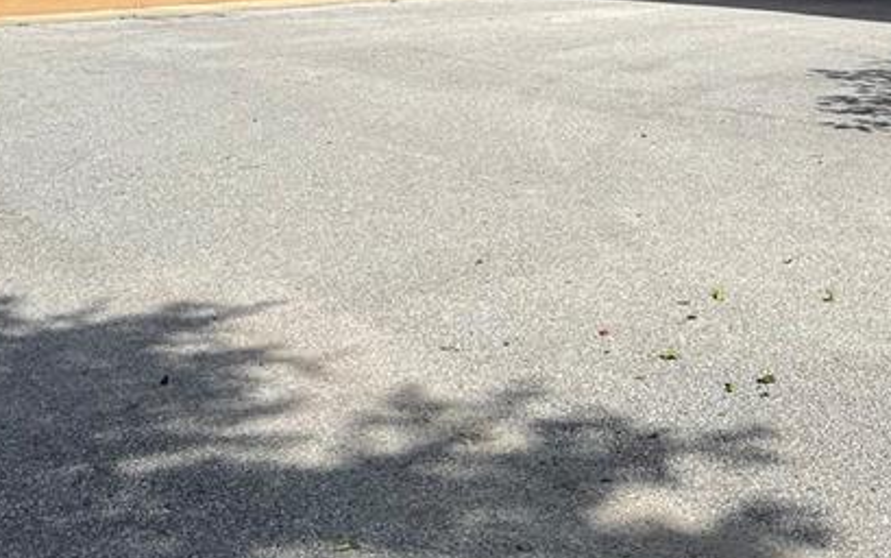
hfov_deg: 29.7
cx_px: 527
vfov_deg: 18.6
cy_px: 70
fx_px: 1676
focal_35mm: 69
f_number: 1.6
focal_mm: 4.2
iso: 32
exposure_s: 1/4651
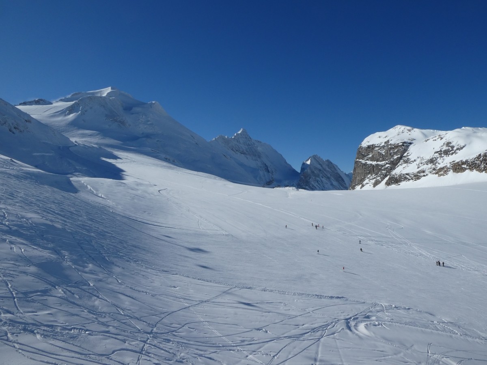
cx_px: 244
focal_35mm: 24
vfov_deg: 56.8
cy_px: 182
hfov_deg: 71.6
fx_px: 338
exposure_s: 1/1000
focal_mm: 4.3
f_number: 6.3
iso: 80
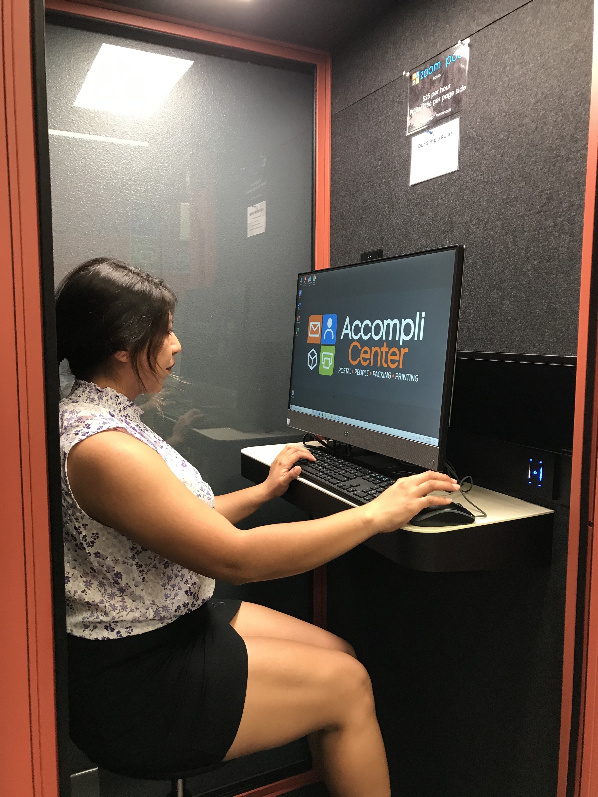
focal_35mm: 28
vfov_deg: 63.4
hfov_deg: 49.7
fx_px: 645
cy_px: 398
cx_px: 299
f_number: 1.8
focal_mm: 3.99
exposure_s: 1/15
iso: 50
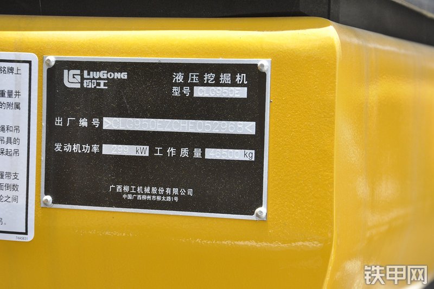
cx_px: 217
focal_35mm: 105
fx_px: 1265
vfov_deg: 13.0
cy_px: 144
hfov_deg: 19.5
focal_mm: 70
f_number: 7.1
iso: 1250
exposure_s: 1/800
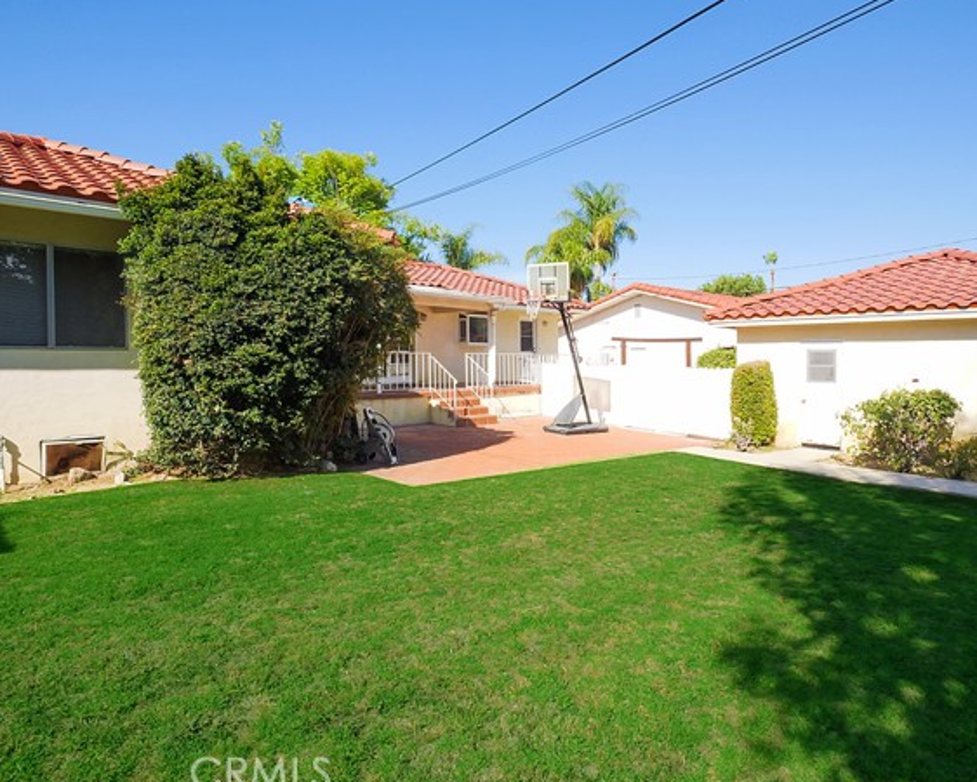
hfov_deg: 80.2
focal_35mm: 20
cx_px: 527
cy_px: 381
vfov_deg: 68.1
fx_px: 579
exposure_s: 1/100
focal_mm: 9
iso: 250
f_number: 14
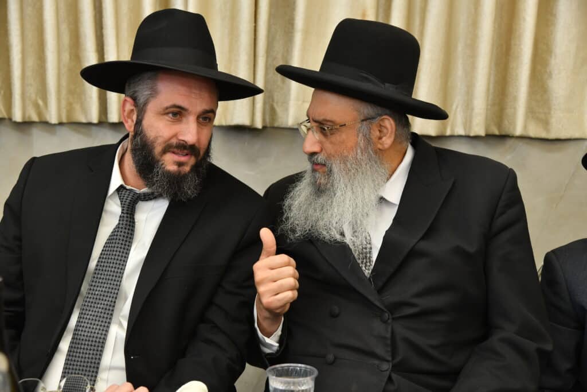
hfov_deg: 32.4
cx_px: 294
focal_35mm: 62
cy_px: 196
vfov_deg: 21.9
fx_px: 1011
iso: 1000
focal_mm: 62
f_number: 5.6
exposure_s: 1/200
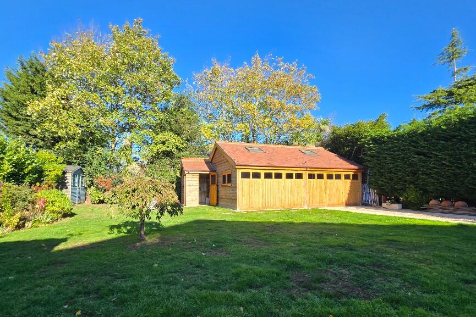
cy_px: 179
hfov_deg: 96.7
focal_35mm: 16
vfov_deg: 73.4
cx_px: 237
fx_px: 212
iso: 50
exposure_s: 1/997
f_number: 2.2
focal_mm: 2.2
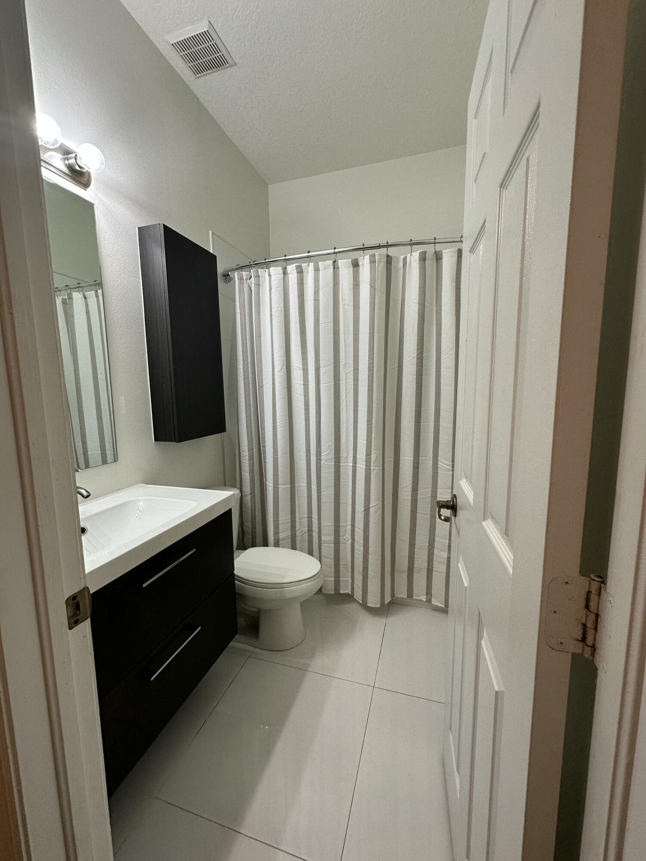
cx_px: 323
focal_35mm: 14
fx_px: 348
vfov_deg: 102.1
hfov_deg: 85.7
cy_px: 430
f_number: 2.2
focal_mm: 2.22
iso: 160
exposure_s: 1/120
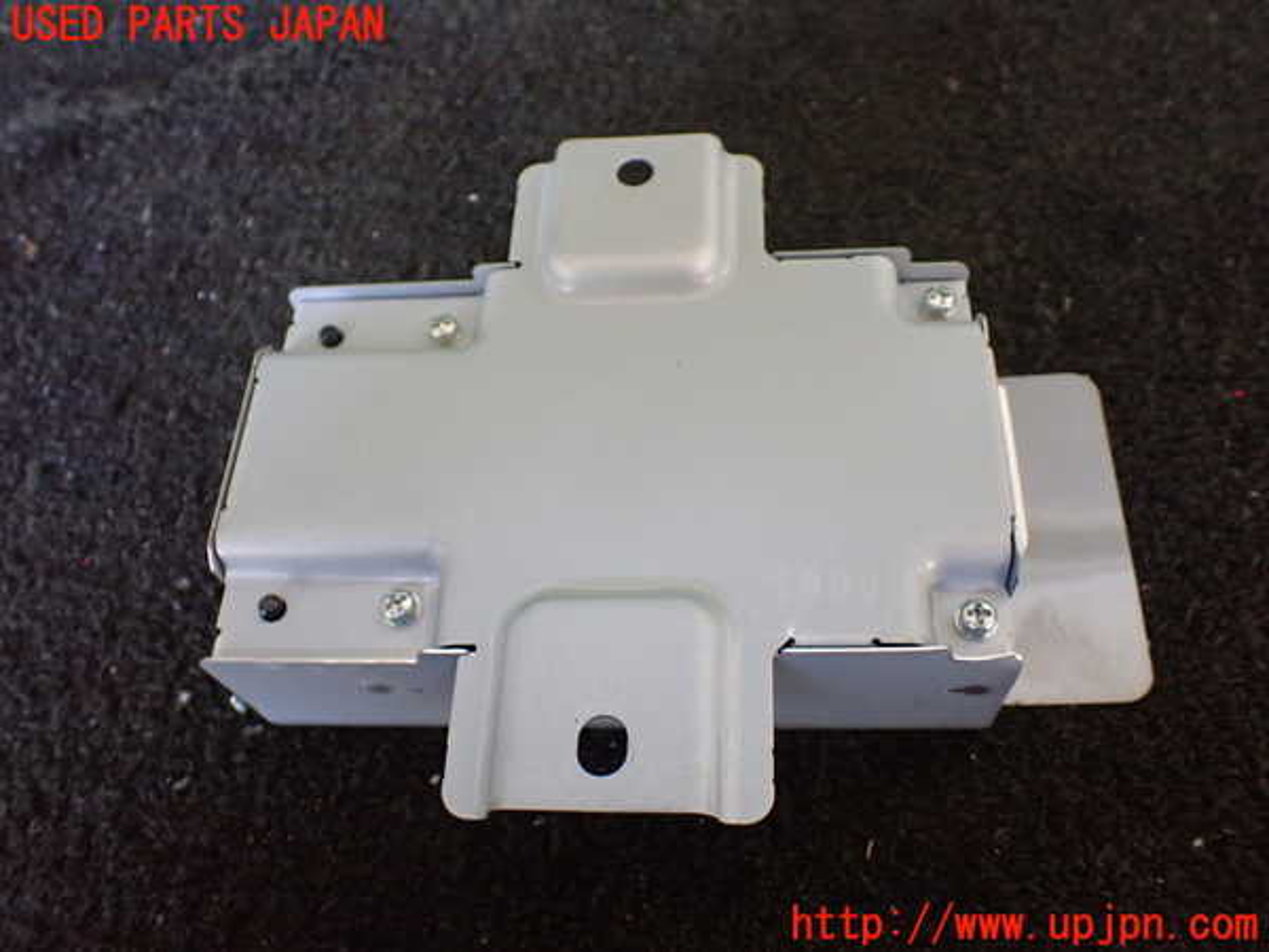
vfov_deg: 46.8
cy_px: 476
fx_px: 1100
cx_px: 634
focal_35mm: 30
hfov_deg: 60.0
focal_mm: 5.4
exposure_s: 1/125
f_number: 2.3
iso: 800
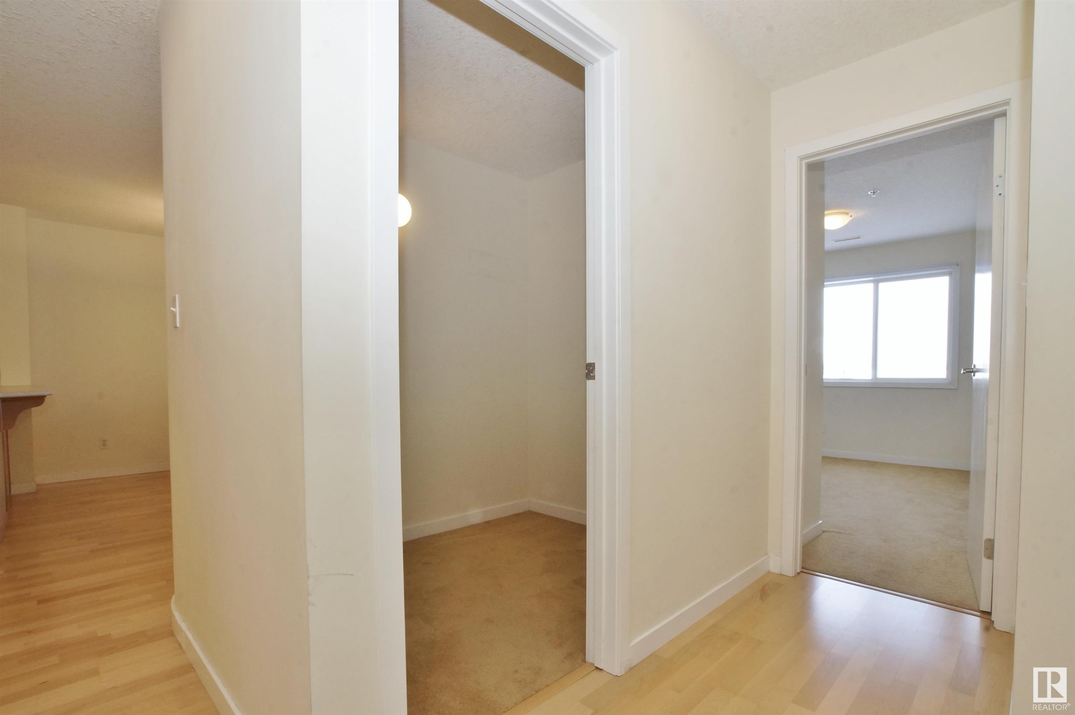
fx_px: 492
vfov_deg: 72.0
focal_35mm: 16
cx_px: 538
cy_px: 358
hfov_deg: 95.0
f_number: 16
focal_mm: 11
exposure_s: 1/8
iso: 800
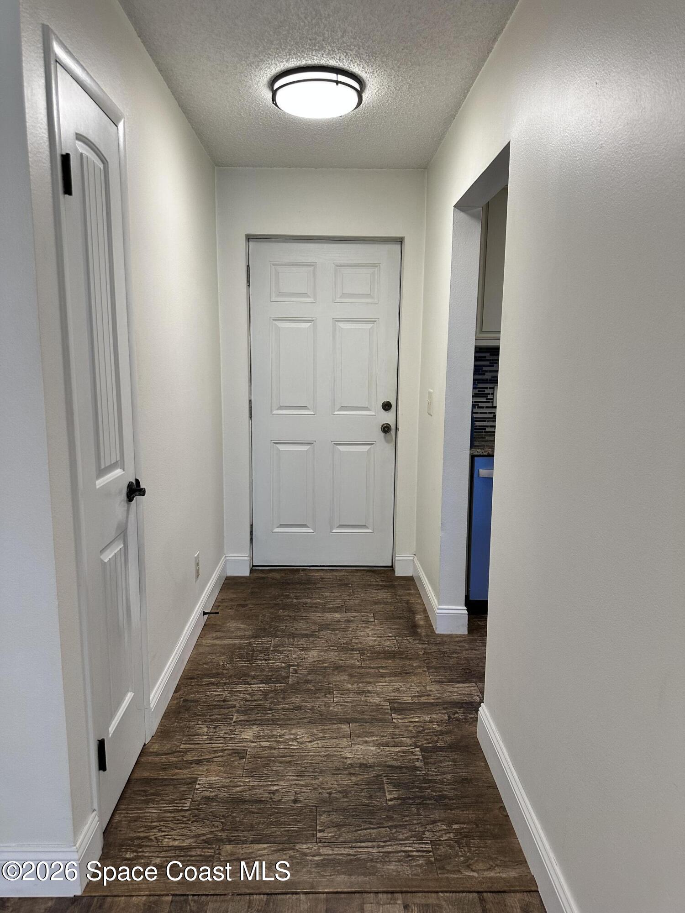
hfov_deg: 56.8
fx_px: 633
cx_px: 342
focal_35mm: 24
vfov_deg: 71.6
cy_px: 456
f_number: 1.78
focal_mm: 6.86
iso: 200
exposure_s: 1/120
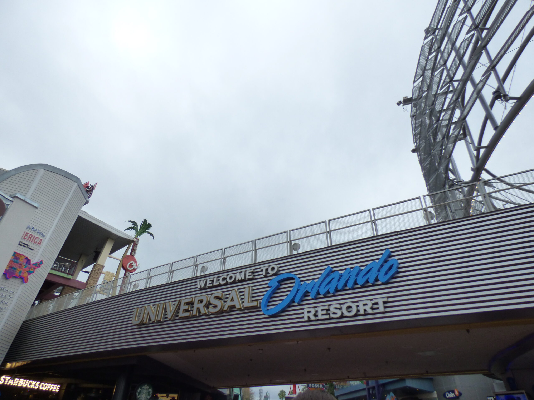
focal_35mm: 20
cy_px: 200
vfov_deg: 66.0
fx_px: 309
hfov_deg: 81.7
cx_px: 267
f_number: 2.8
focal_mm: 3.58
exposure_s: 1/1300
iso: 160
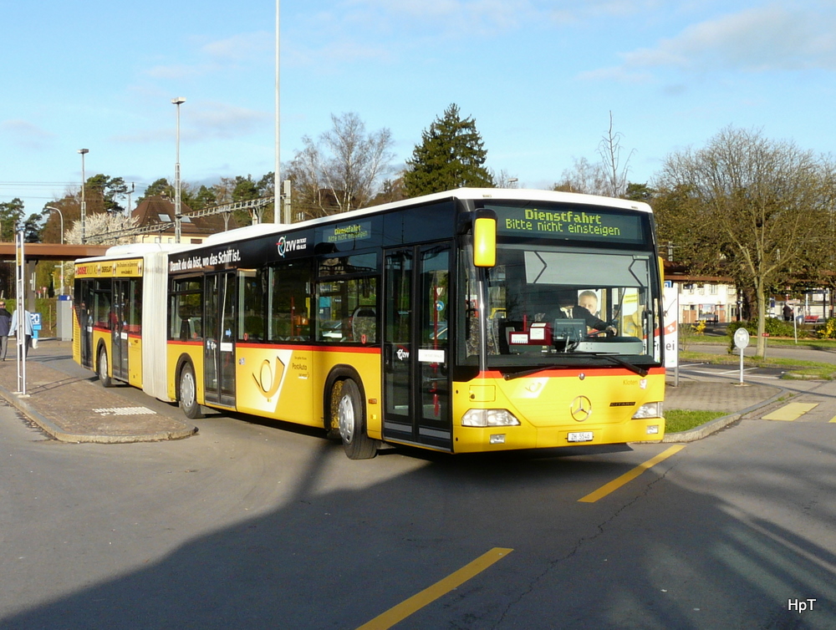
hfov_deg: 61.6
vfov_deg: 48.4
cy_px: 315
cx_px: 418
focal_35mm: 29
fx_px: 702
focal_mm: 4.7
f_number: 5.6
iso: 100
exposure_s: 1/200
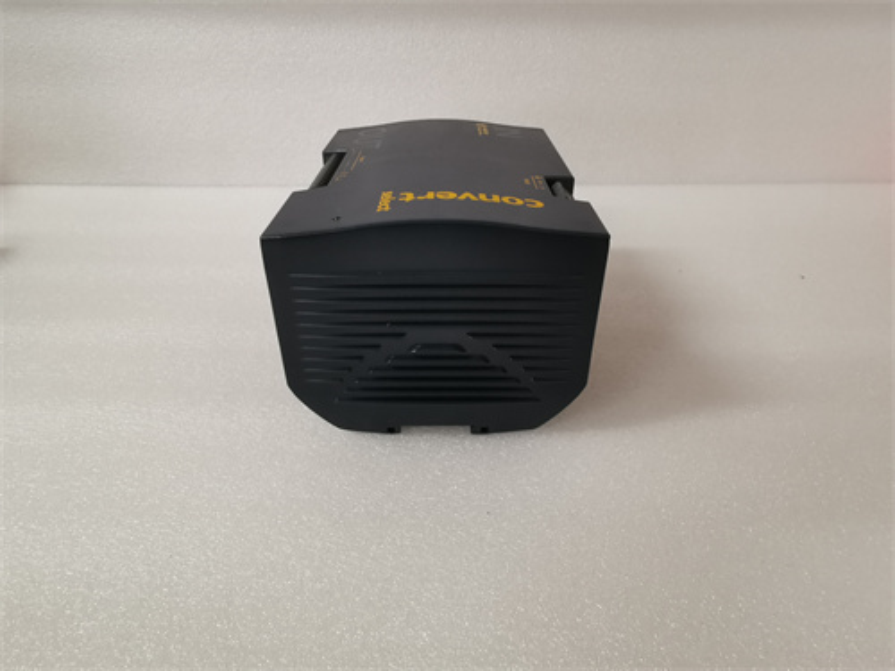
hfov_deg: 79.0
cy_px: 336
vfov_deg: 63.4
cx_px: 448
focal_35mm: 21
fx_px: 543
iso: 200
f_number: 2.2
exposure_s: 1/36
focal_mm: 3.95
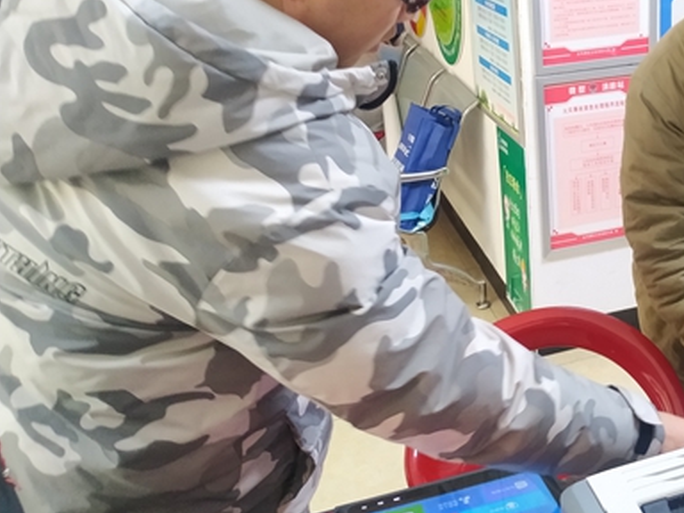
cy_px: 173
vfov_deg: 35.6
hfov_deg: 44.0
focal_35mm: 40
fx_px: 790
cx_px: 568
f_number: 1.9
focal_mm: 3.94
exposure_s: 1/17
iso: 640
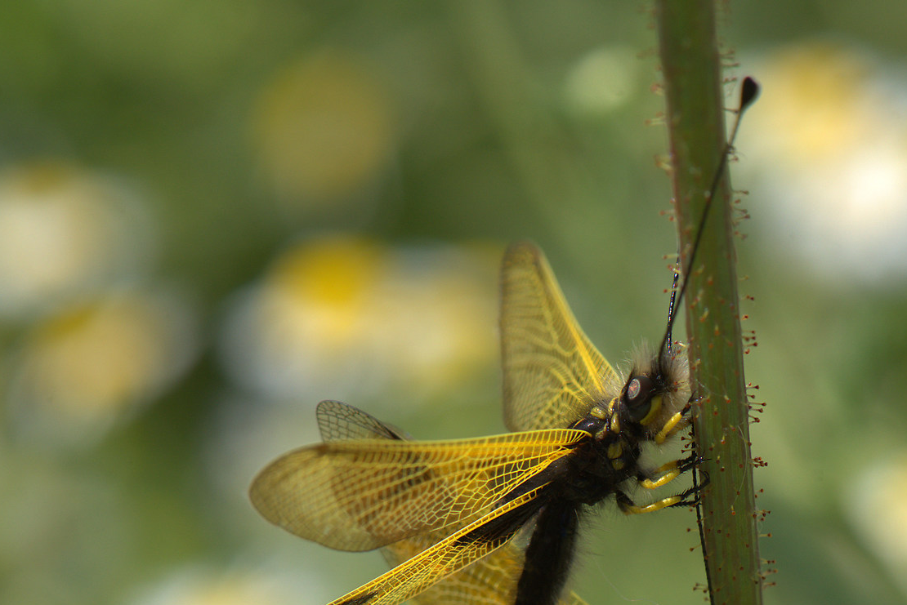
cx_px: 637
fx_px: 5721
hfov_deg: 9.1
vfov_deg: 6.0
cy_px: 621
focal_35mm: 227
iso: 200
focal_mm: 105
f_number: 13
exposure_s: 1/250
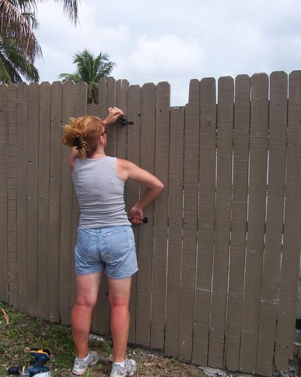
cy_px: 183
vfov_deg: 48.0
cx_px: 149
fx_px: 423
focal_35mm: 38
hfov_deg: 39.1
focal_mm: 6
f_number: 4.8
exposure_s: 1/500
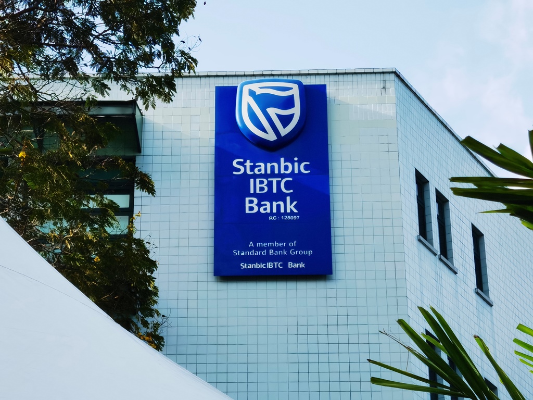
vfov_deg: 14.4
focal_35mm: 103
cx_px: 266
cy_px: 200
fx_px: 1586
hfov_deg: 19.1
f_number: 1.9
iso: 50
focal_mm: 6.67
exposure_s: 1/1592
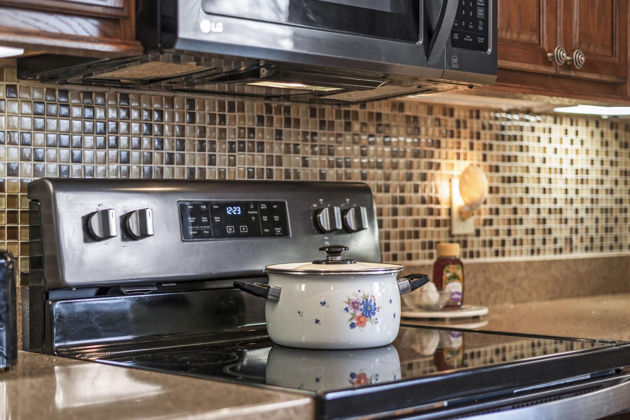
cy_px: 261
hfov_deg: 30.9
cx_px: 261
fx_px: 1137
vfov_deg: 20.9
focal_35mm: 65
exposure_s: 1/160
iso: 400
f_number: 2
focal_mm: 50
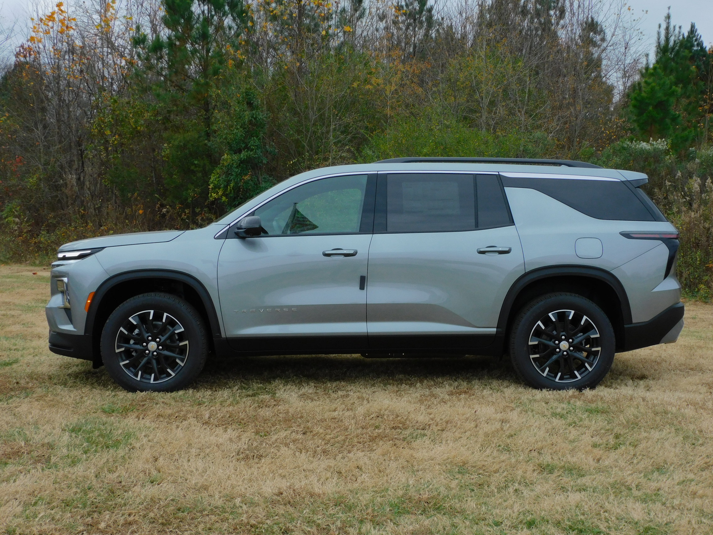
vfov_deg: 36.0
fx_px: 824
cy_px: 268
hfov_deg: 46.8
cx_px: 356
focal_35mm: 40
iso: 125
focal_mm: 7.2
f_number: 3.8
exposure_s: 1/640
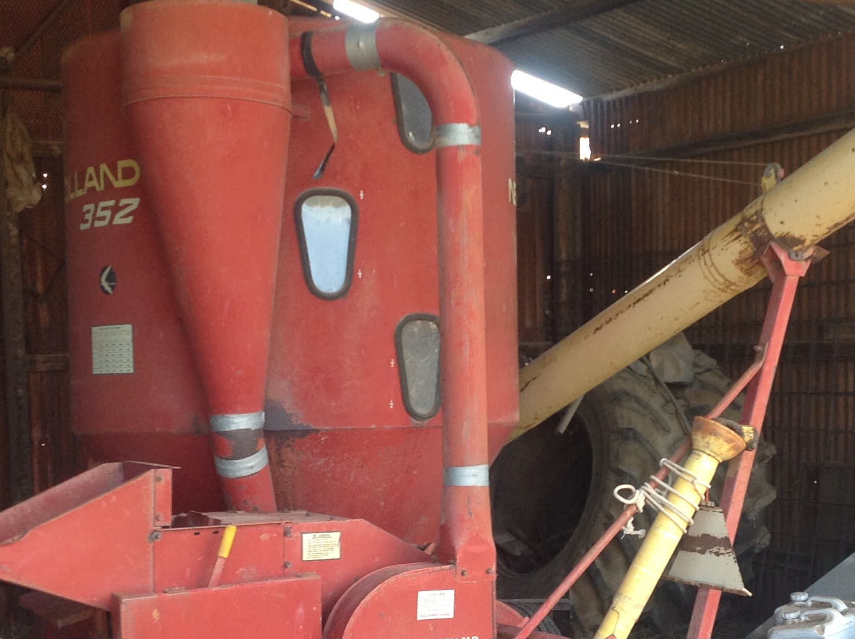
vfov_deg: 22.0
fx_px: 1628
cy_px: 463
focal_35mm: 66
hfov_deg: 29.3
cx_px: 542
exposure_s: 1/60
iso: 64
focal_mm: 4.28
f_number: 2.4
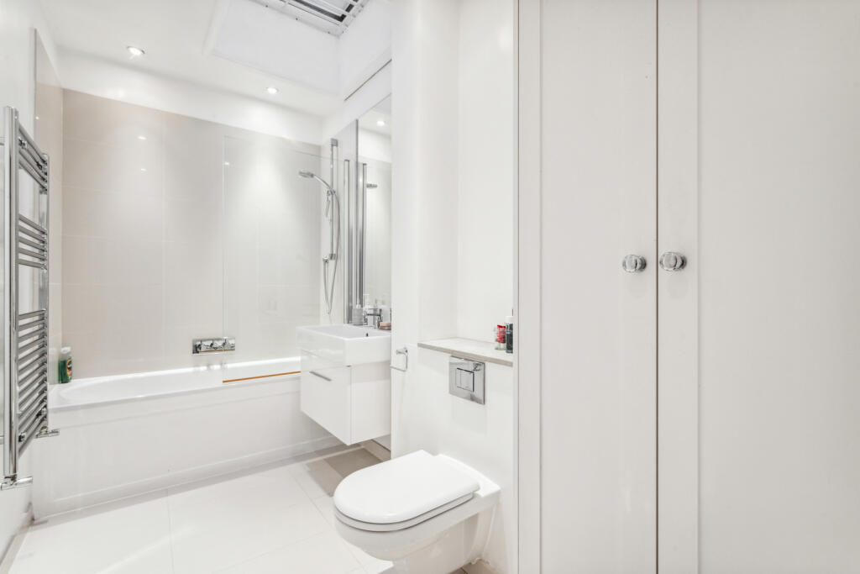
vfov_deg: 73.8
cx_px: 430
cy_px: 287
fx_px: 382
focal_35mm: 16
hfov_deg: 96.7
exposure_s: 1/5
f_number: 11
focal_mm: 16
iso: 500
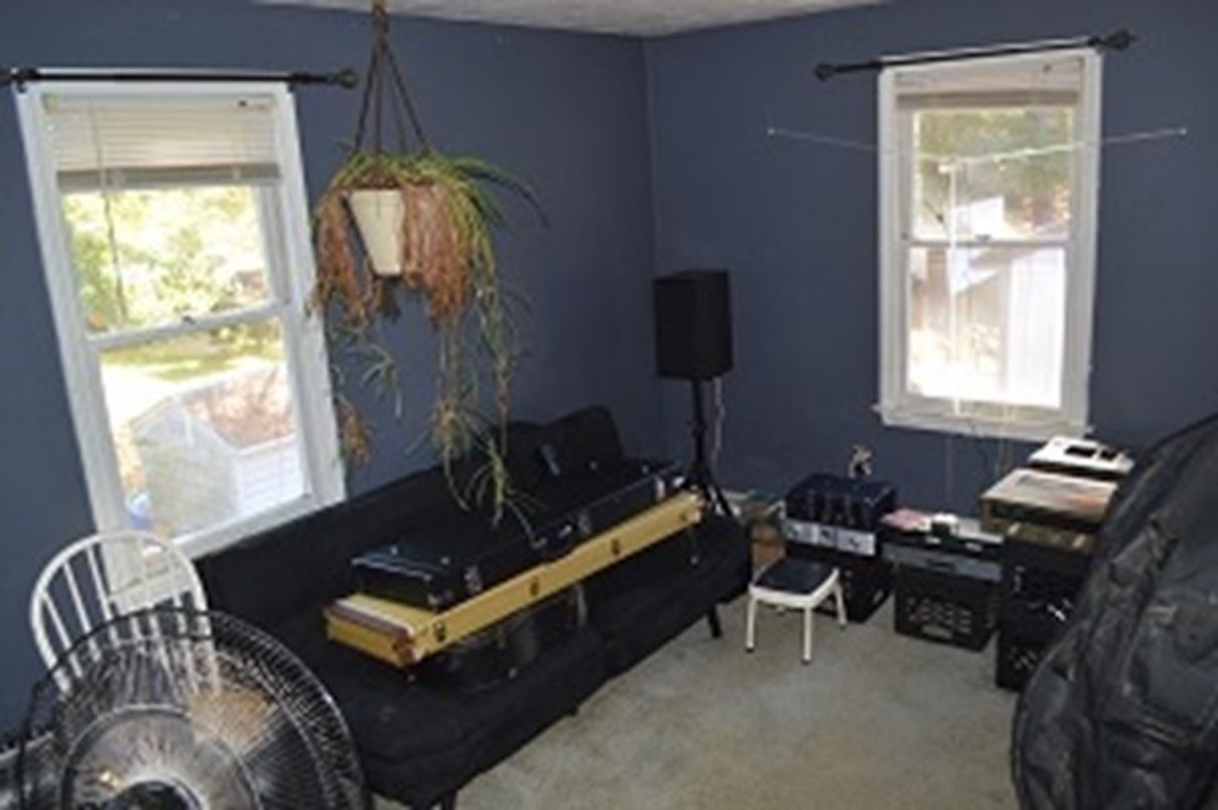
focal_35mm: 27
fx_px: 913
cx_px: 609
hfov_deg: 67.4
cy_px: 405
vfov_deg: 47.9
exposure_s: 1/60
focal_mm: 18
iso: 400
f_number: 3.5
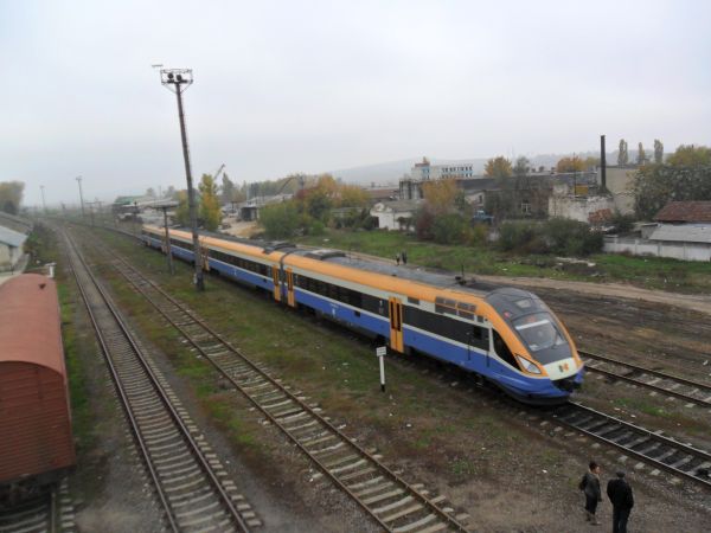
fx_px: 555
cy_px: 266
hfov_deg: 65.3
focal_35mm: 27
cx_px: 356
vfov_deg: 51.4
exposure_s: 1/125
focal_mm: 4.9
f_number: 3.5
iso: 100
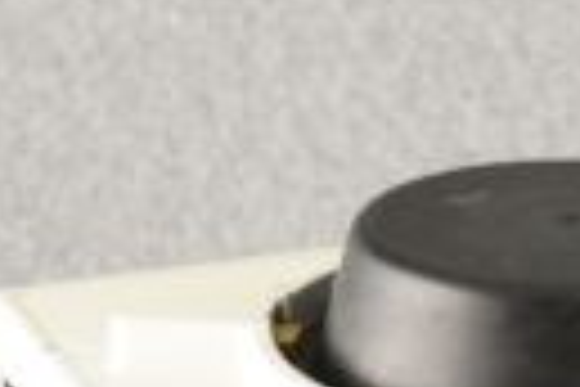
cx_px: 513
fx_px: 3754
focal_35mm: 233
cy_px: 758
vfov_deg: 5.8
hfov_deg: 8.8
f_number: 9
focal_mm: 50
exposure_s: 1/125
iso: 1600
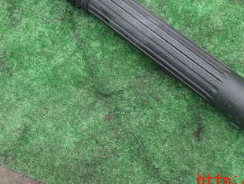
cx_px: 139
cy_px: 13
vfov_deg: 24.4
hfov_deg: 33.2
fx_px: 409
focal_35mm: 58
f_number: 3.2
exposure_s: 1/160
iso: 100
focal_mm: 5.4
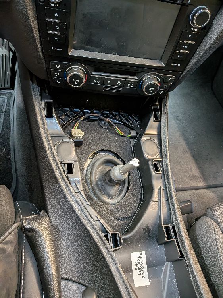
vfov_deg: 71.6
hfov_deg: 56.8
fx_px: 206
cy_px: 149
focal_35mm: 24
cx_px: 112
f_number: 1.7
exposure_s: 1/16.7
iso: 780
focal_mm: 4.53
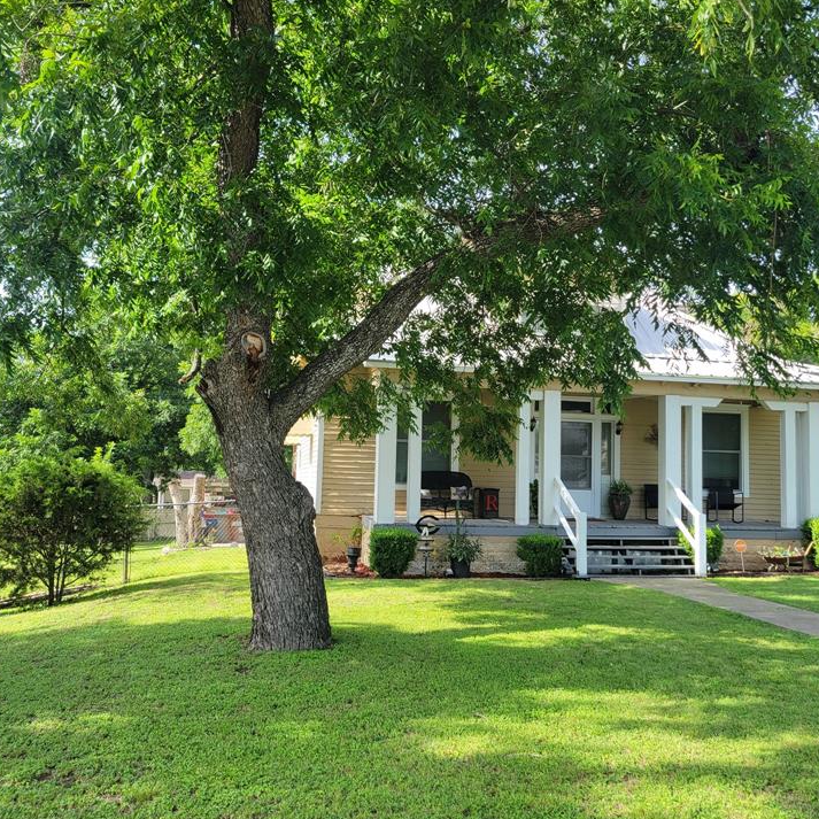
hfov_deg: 49.6
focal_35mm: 33
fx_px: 883
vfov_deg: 49.7
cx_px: 462
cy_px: 423
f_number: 1.8
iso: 40
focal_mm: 5.4
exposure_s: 1/496
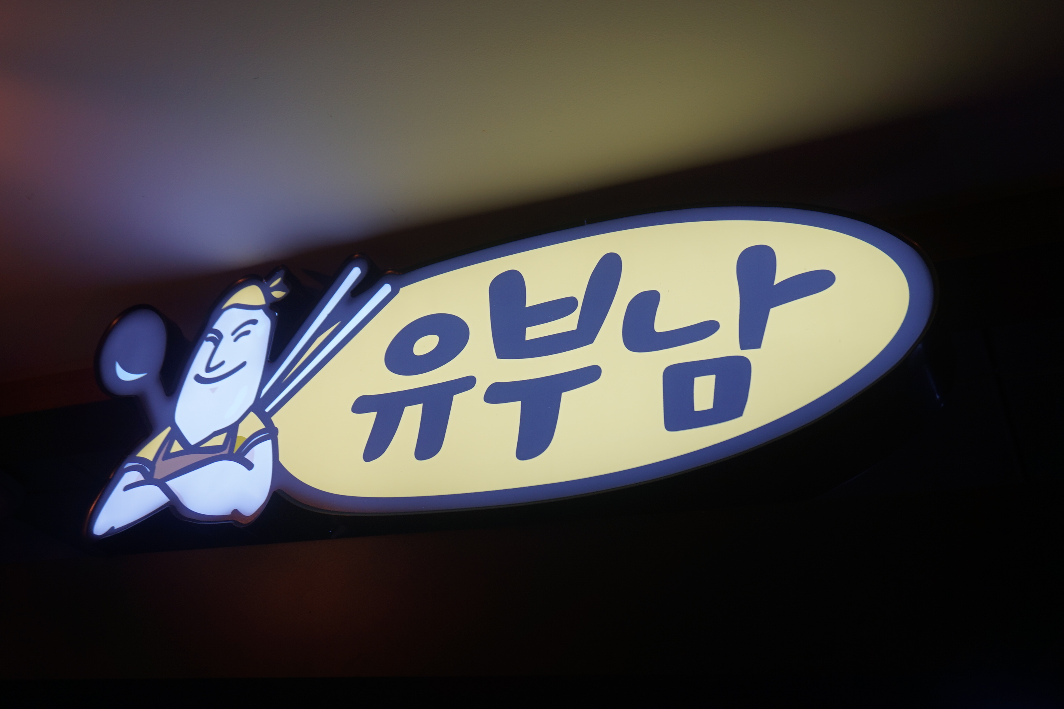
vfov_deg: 36.9
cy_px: 354
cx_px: 532
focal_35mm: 36
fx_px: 1064
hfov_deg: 53.1
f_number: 4.5
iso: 100
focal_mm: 24
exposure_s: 1/60
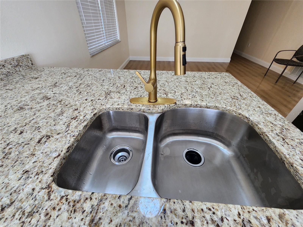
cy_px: 114
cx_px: 152
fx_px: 114
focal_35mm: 13
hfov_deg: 106.2
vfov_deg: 89.9
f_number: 2.2
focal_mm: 2.2
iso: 160
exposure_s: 1/60
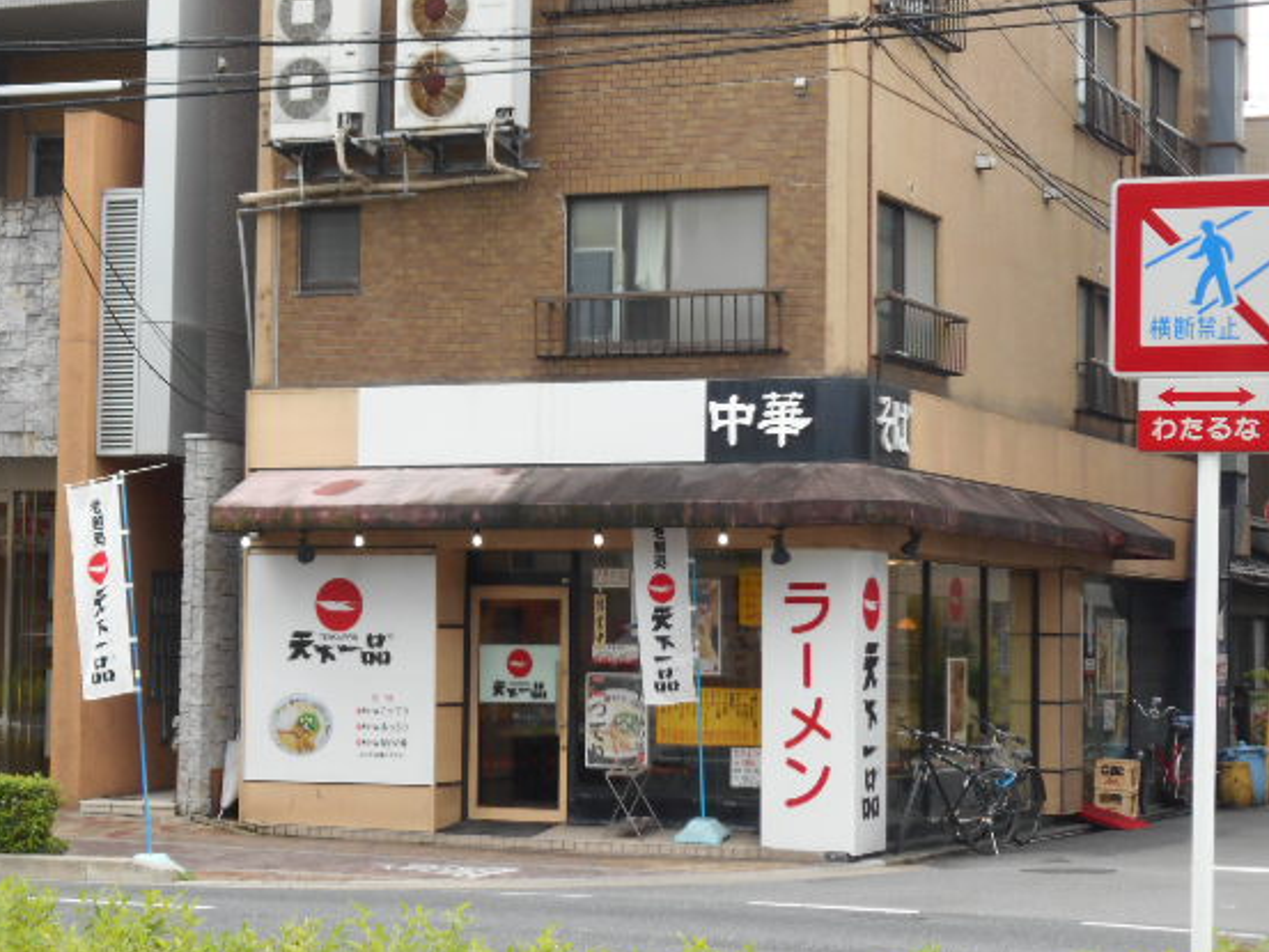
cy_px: 450
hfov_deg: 22.2
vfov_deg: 16.8
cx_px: 610
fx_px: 3227
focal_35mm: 88
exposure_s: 1/250
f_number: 5.8
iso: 220
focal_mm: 13.5
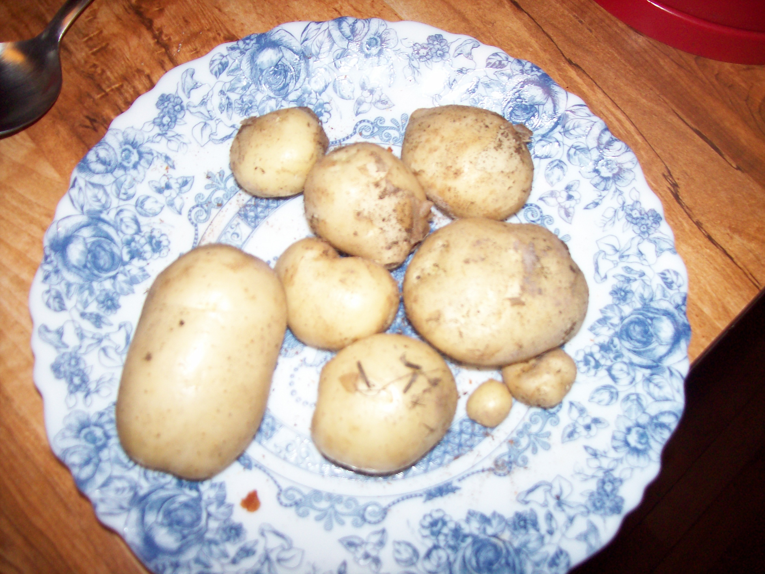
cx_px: 382
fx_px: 795
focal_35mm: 36
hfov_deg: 51.4
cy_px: 287
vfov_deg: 39.6
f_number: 2.7
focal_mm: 6
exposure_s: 1/64
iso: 80
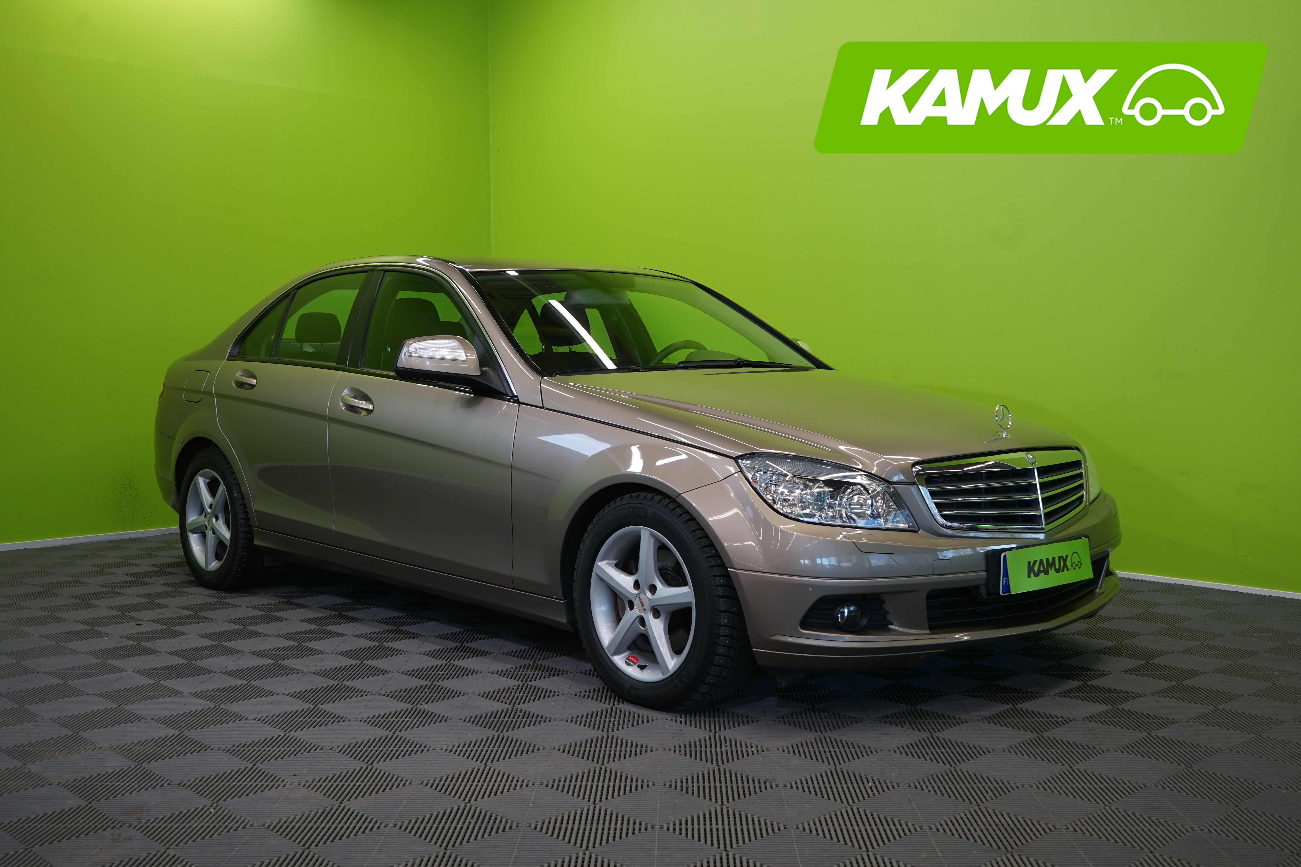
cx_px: 650
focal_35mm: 37
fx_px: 1337
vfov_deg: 35.9
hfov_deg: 51.9
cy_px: 434
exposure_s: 1/40
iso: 400
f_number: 6.3
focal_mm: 37
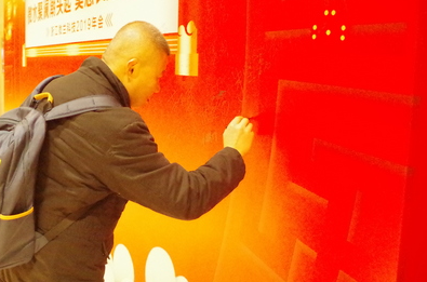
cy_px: 120
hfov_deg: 45.8
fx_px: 485
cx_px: 105
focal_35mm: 41
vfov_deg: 32.4
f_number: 3.5
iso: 12800
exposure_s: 1/50
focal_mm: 18
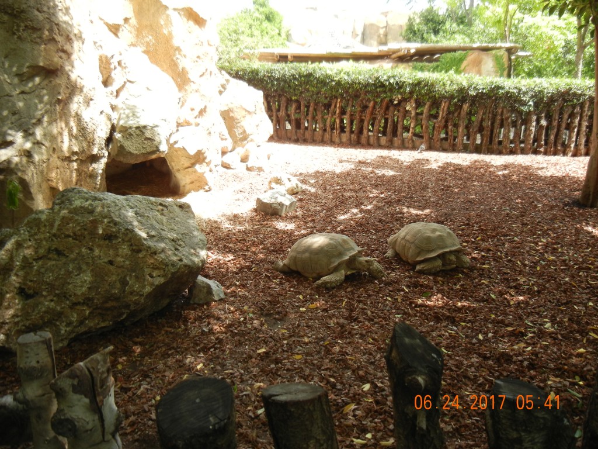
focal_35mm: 30
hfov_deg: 60.0
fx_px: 518
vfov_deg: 46.8
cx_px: 299
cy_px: 224
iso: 160
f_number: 3.5
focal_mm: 5.4
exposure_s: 1/143
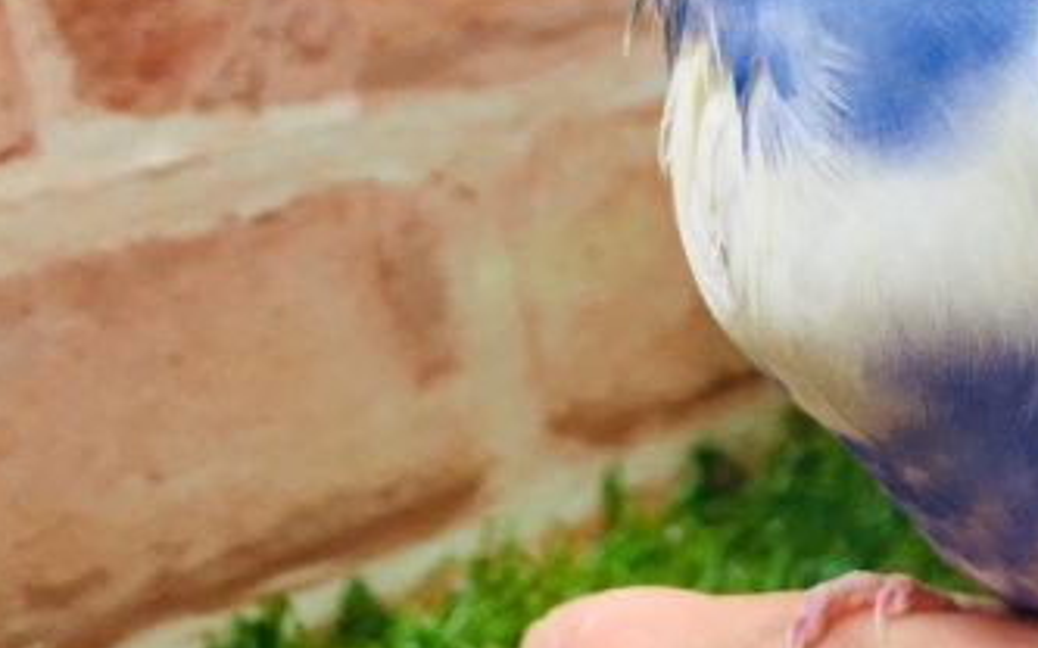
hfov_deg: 32.8
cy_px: -19
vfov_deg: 21.1
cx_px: 929
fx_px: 1669
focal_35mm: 59
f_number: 2.2
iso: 50
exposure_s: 1/30
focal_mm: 4.15
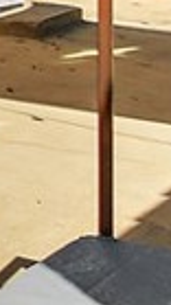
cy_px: -223
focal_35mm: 147
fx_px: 1187
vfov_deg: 13.3
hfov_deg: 4.9
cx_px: -897
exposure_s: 1/160
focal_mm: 13
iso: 100
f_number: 5
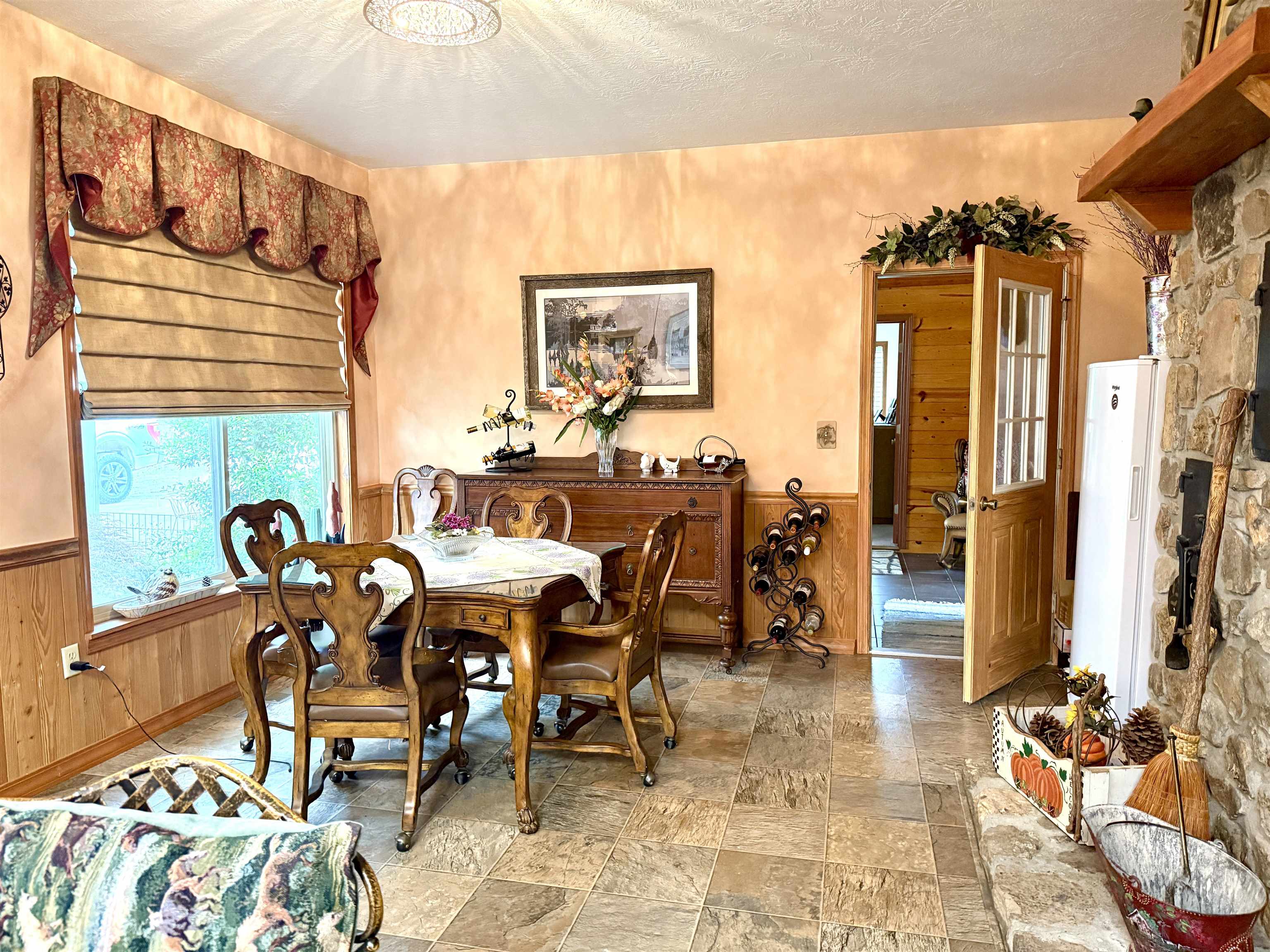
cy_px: 476
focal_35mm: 24
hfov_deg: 71.6
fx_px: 881
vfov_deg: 56.8
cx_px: 635
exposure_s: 1/40
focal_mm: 6.76
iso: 640
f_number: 1.78
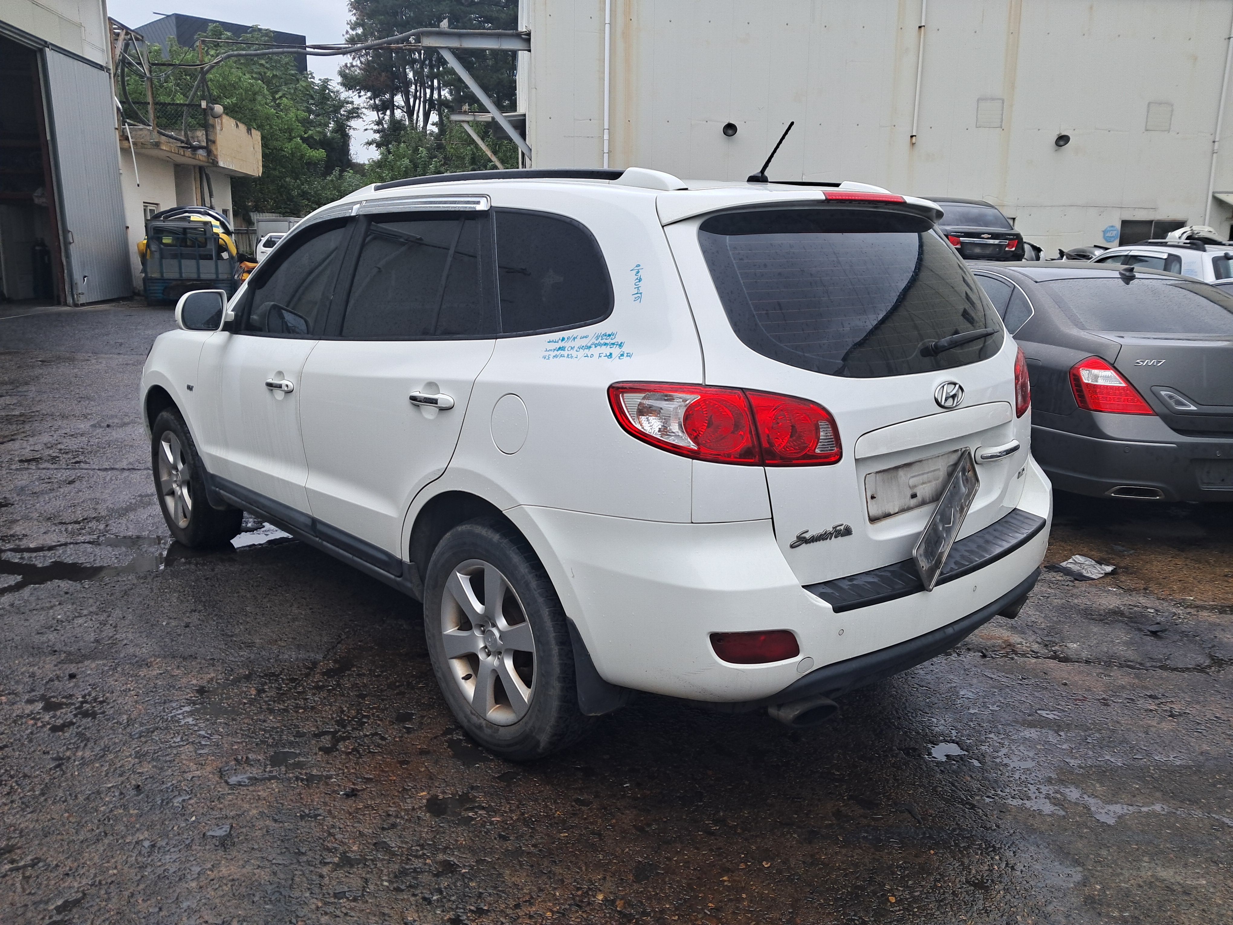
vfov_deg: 51.4
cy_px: 462
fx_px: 962
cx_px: 616
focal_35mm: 27
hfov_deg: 65.3
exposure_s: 1/215
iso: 50
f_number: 1.8
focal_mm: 4
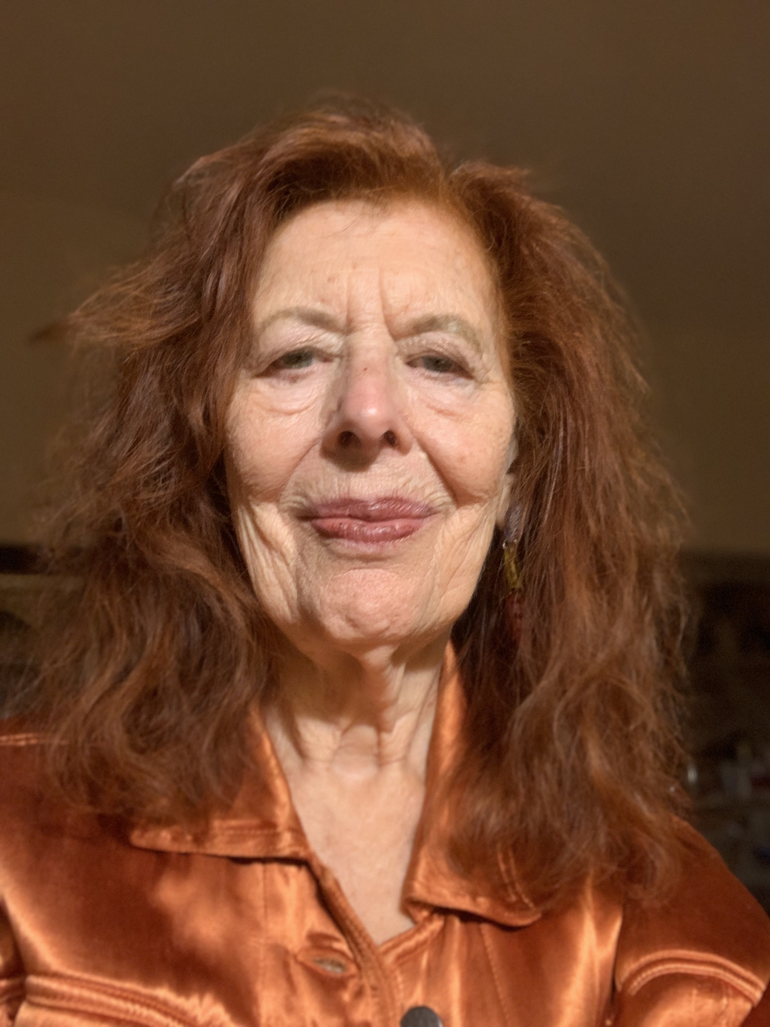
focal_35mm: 32
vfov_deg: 56.8
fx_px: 949
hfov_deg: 44.2
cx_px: 385
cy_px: 514
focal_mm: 2.87
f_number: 2.2
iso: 200
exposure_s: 1/33
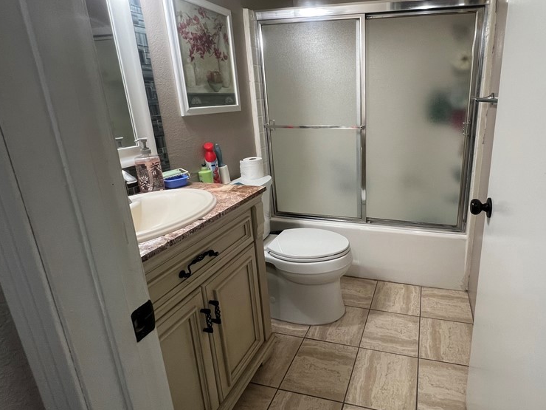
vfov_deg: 71.2
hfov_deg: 85.1
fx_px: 284
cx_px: 358
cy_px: 176
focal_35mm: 18
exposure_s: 1/60
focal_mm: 1.57
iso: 125
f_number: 1.8
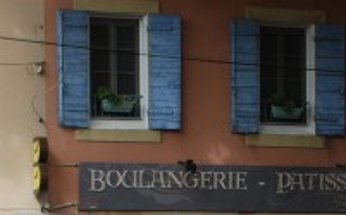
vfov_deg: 7.2
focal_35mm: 177
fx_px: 1667
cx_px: 317
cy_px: 362
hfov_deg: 11.8
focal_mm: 29
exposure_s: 1/125
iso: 100
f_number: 5.6
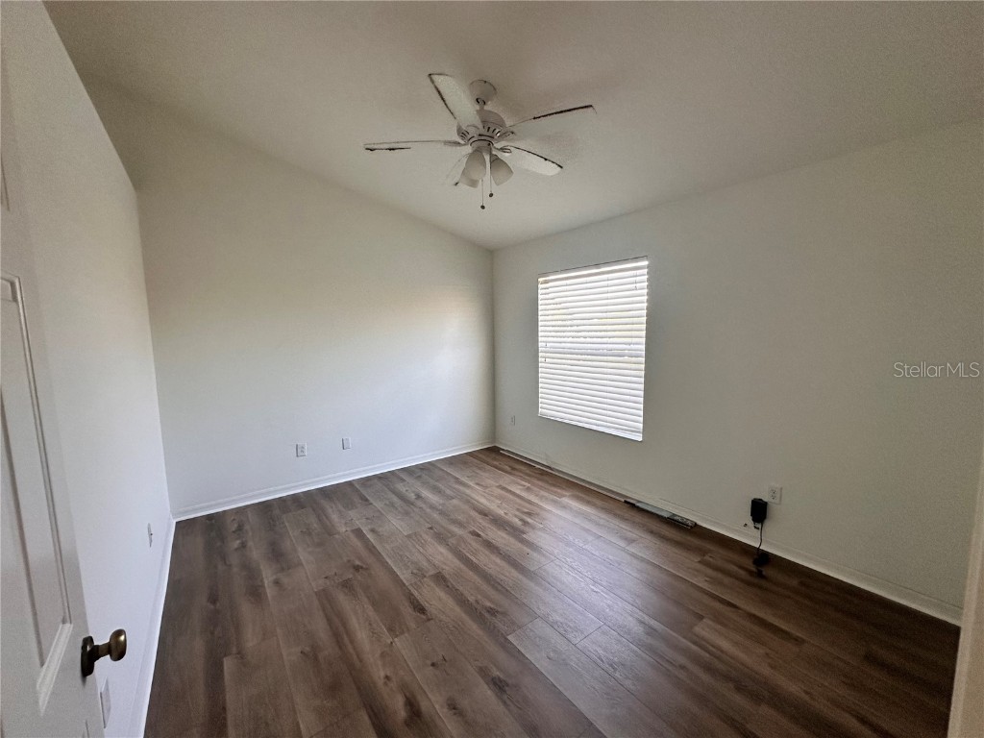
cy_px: 369
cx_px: 492
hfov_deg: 102.1
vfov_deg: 85.7
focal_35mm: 14
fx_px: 398
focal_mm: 2.22
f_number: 2.2
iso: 160
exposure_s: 1/120
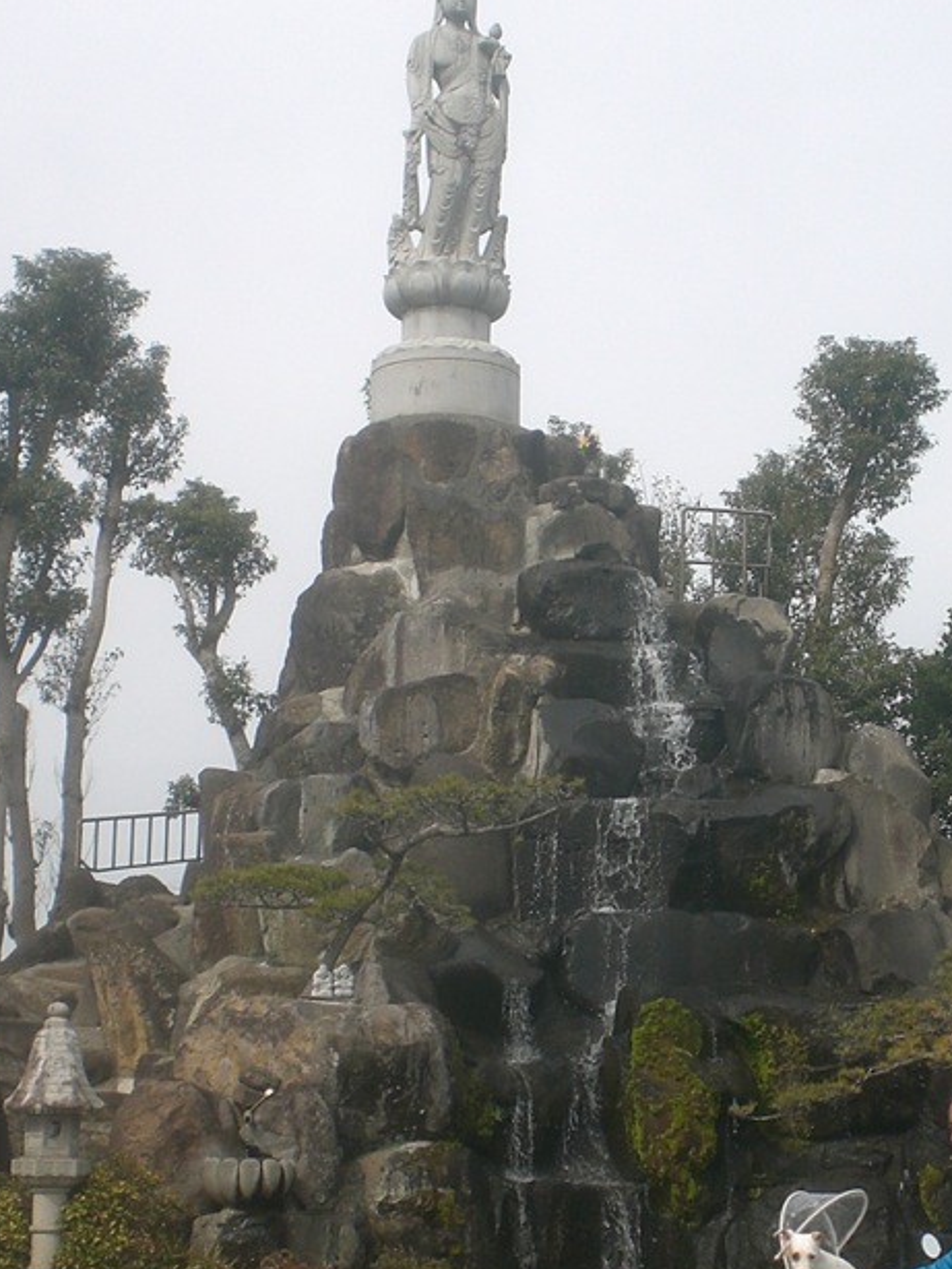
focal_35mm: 83
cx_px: 582
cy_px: 868
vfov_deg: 23.4
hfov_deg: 17.8
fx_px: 3041
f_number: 5.1
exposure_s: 1/320
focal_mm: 8.44
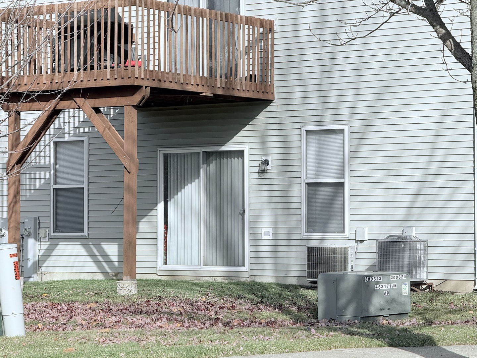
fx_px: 1654
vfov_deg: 12.3
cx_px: 238
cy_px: 179
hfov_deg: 16.4
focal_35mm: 120
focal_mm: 15.66
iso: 50
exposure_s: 1/2083
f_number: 2.8
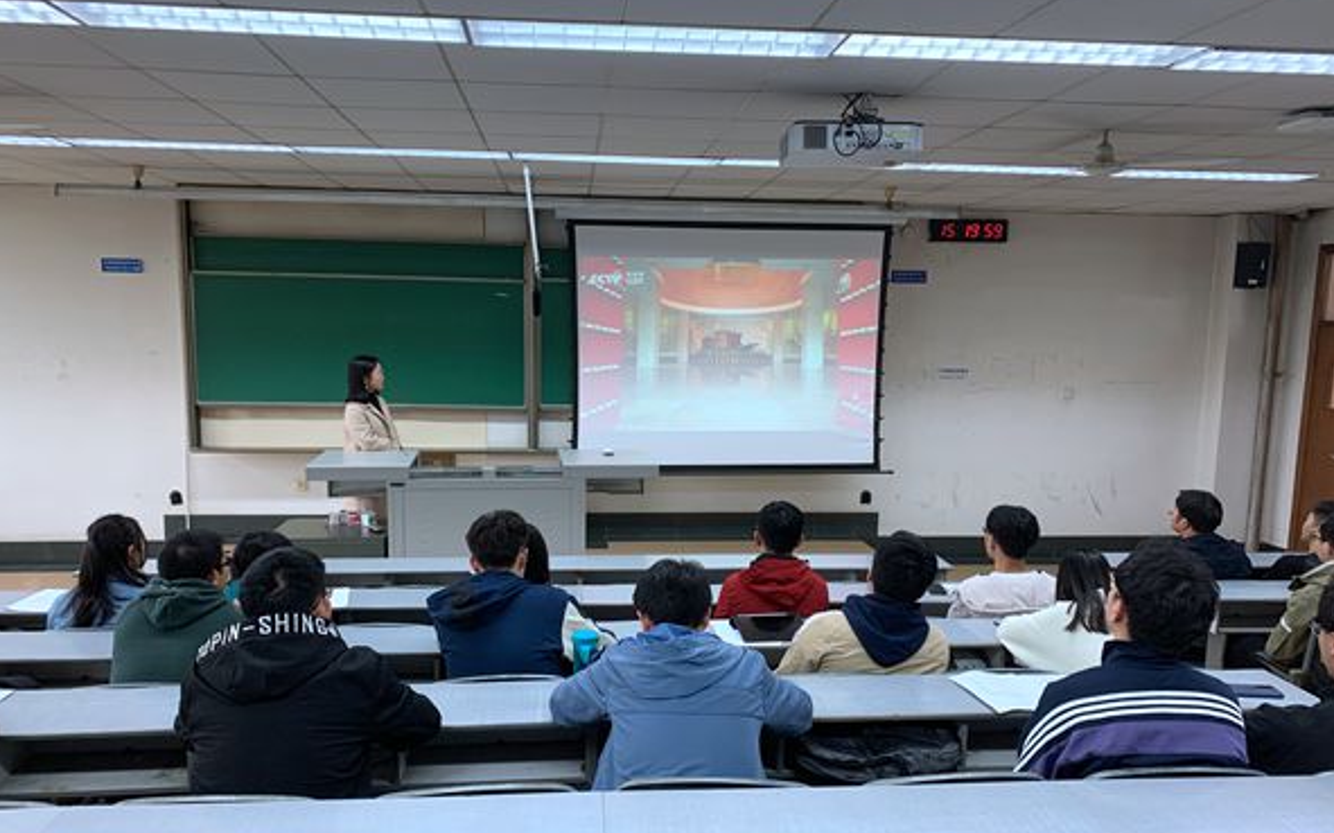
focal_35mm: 28
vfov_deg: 44.4
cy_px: 474
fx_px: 1018
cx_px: 659
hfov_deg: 66.5
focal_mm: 4.25
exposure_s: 1/100
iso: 100
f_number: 1.8
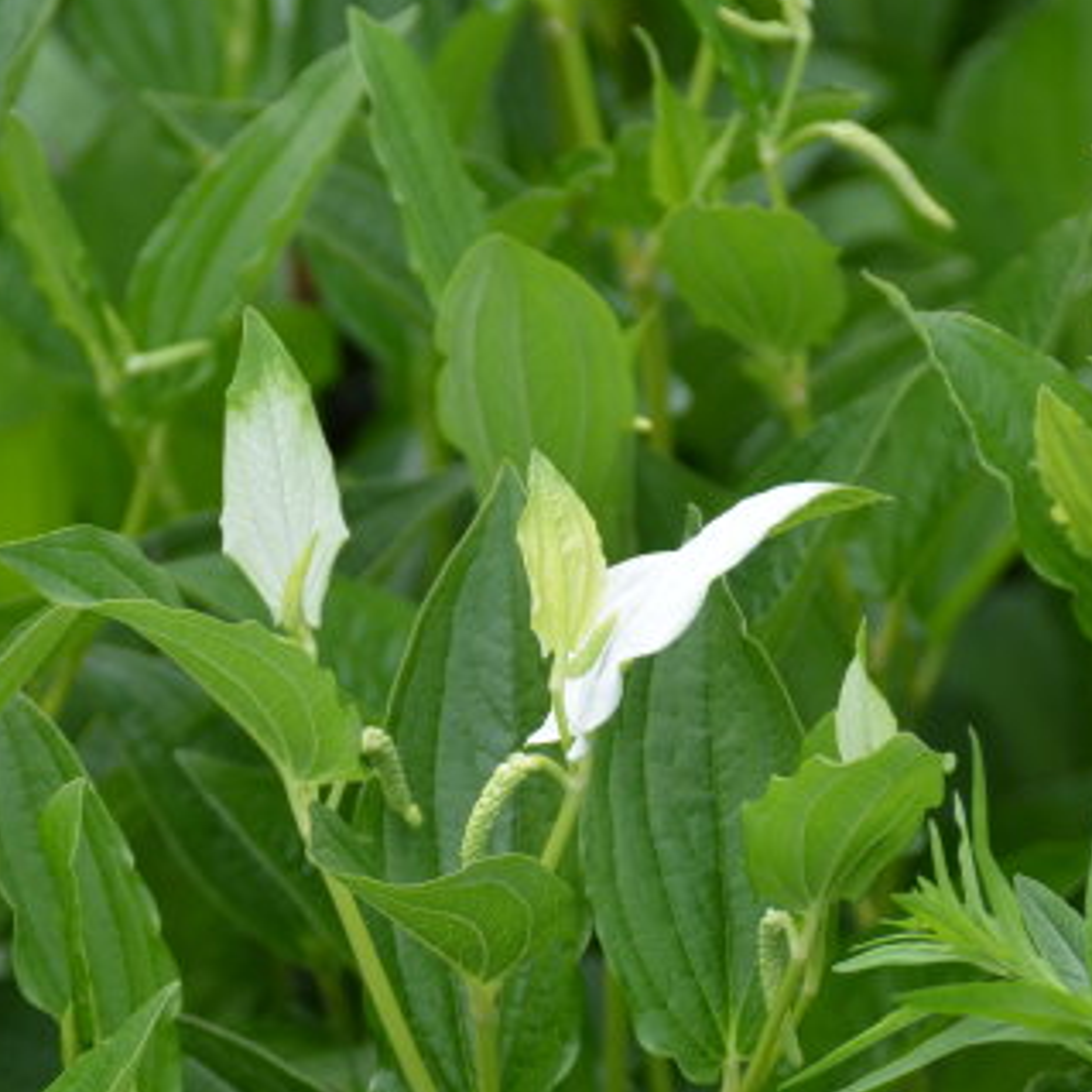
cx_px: 561
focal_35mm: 427
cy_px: 645
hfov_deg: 4.1
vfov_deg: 4.1
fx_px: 15237
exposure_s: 1/125
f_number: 8
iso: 140
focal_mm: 155
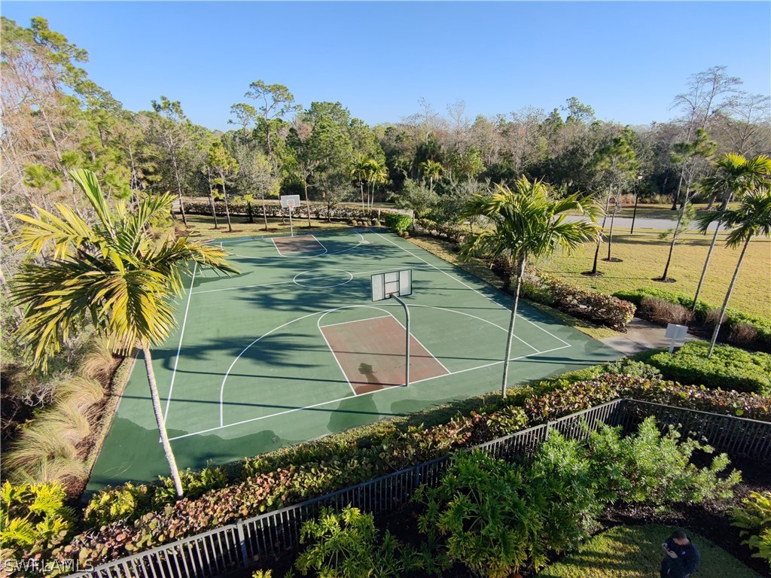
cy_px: 289
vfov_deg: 74.7
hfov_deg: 91.0
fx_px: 379
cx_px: 386
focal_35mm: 17
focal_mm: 17
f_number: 2.8
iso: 100
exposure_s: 1/556
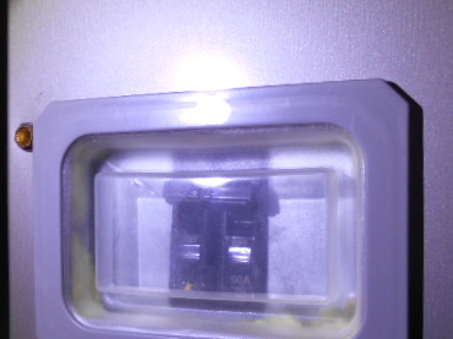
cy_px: 214
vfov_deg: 32.0
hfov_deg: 42.1
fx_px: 589
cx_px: 223
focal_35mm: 45
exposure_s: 1/80
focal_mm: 4.6
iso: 80
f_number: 3.2
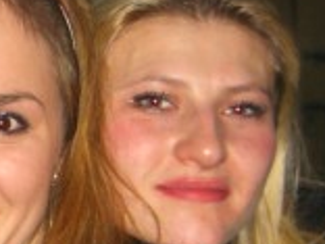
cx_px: -42
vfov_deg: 10.1
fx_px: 1371
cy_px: 175
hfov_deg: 13.2
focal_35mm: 146
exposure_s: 1/60
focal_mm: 7.9
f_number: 2.8
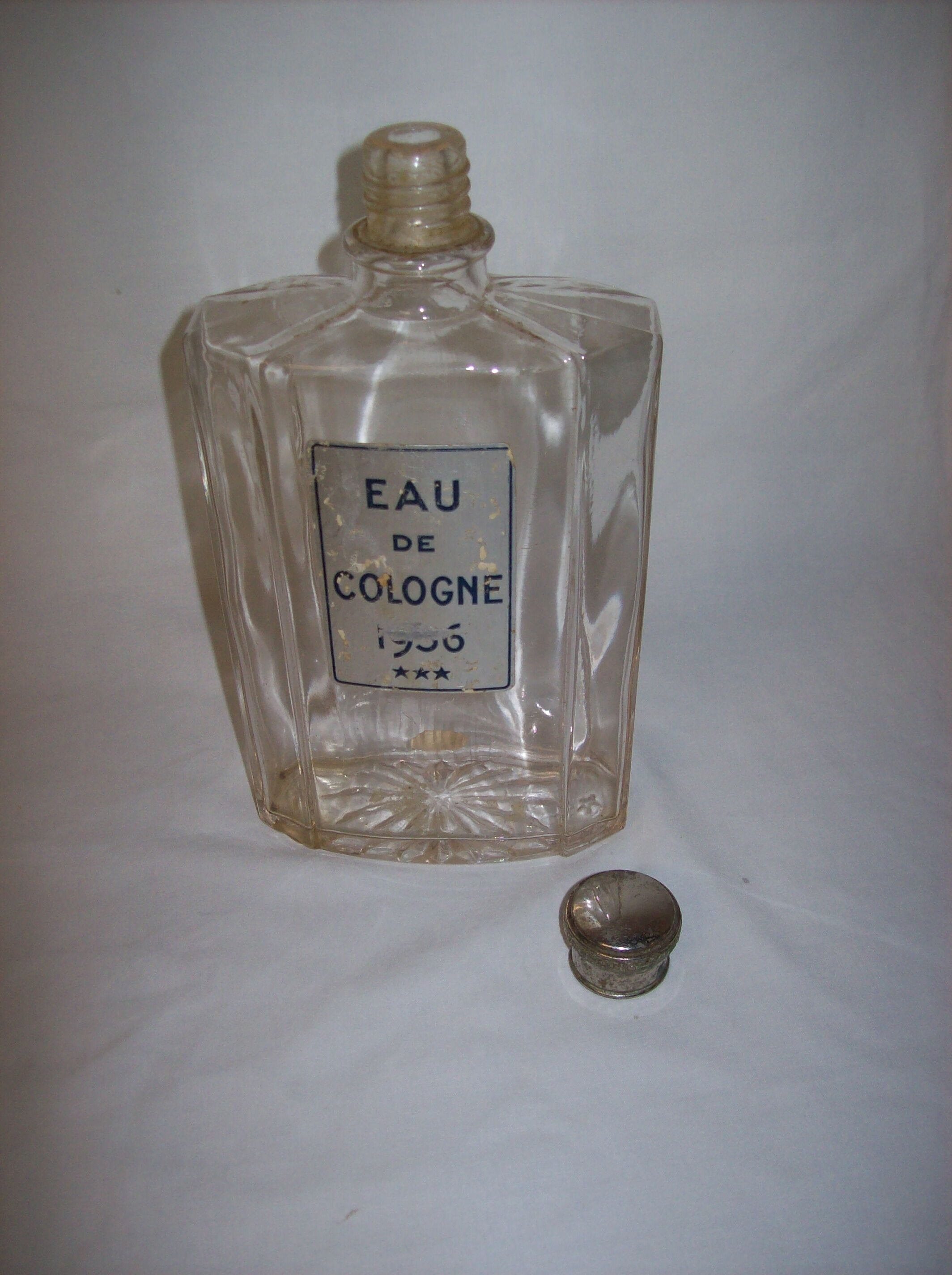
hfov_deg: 39.6
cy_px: 638
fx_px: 1323
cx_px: 476
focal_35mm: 36
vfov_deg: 51.4
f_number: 2.7
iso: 80
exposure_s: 1/64
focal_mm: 6
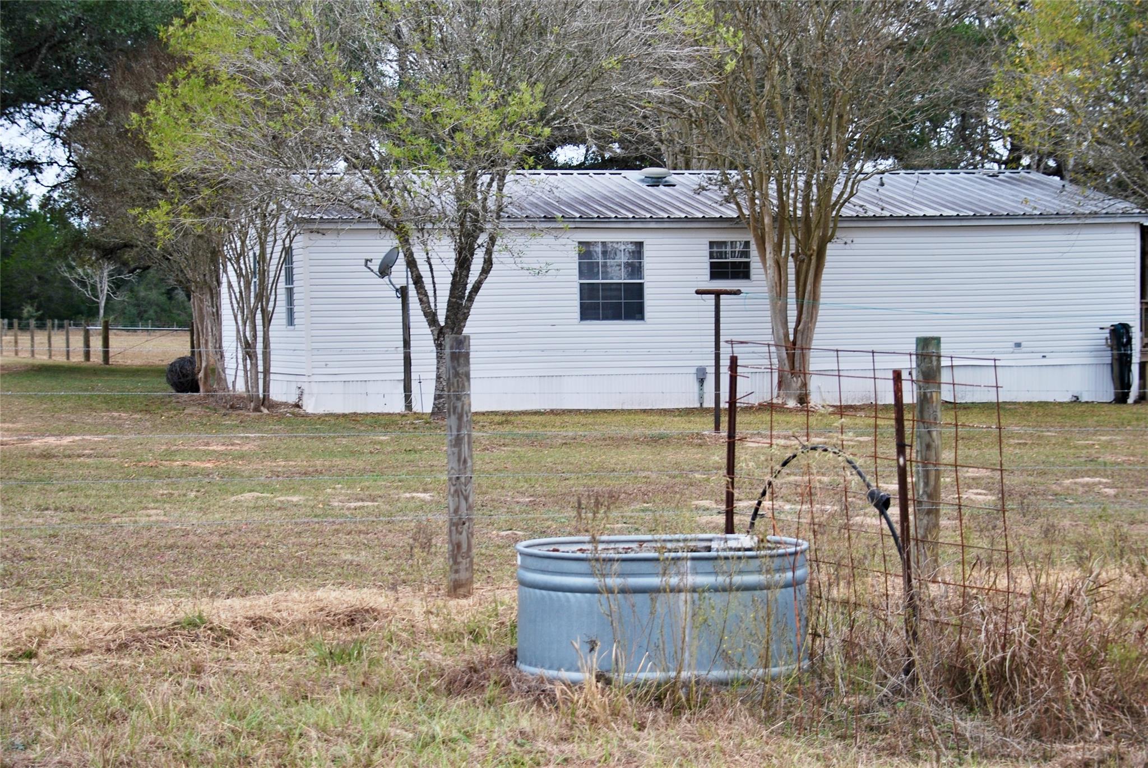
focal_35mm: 78
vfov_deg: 17.5
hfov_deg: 26.0
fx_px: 2490
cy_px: 384
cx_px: 574
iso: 160
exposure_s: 1/125
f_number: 5.6
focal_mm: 52
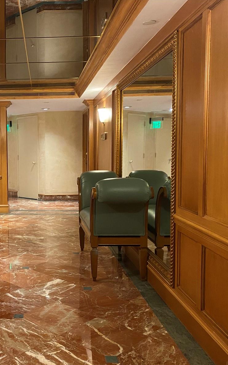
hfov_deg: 32.6
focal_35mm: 37
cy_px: 183
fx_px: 368
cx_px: 20
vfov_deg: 52.7
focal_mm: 4.25
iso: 500
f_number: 1.8
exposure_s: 1/40
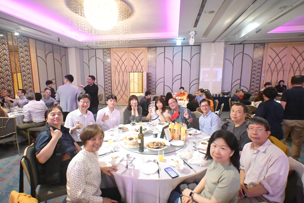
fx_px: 152
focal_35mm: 18
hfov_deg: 90.0
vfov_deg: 67.4
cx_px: 152
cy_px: 102
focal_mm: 12
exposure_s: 1/200
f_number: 3.5
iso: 11400
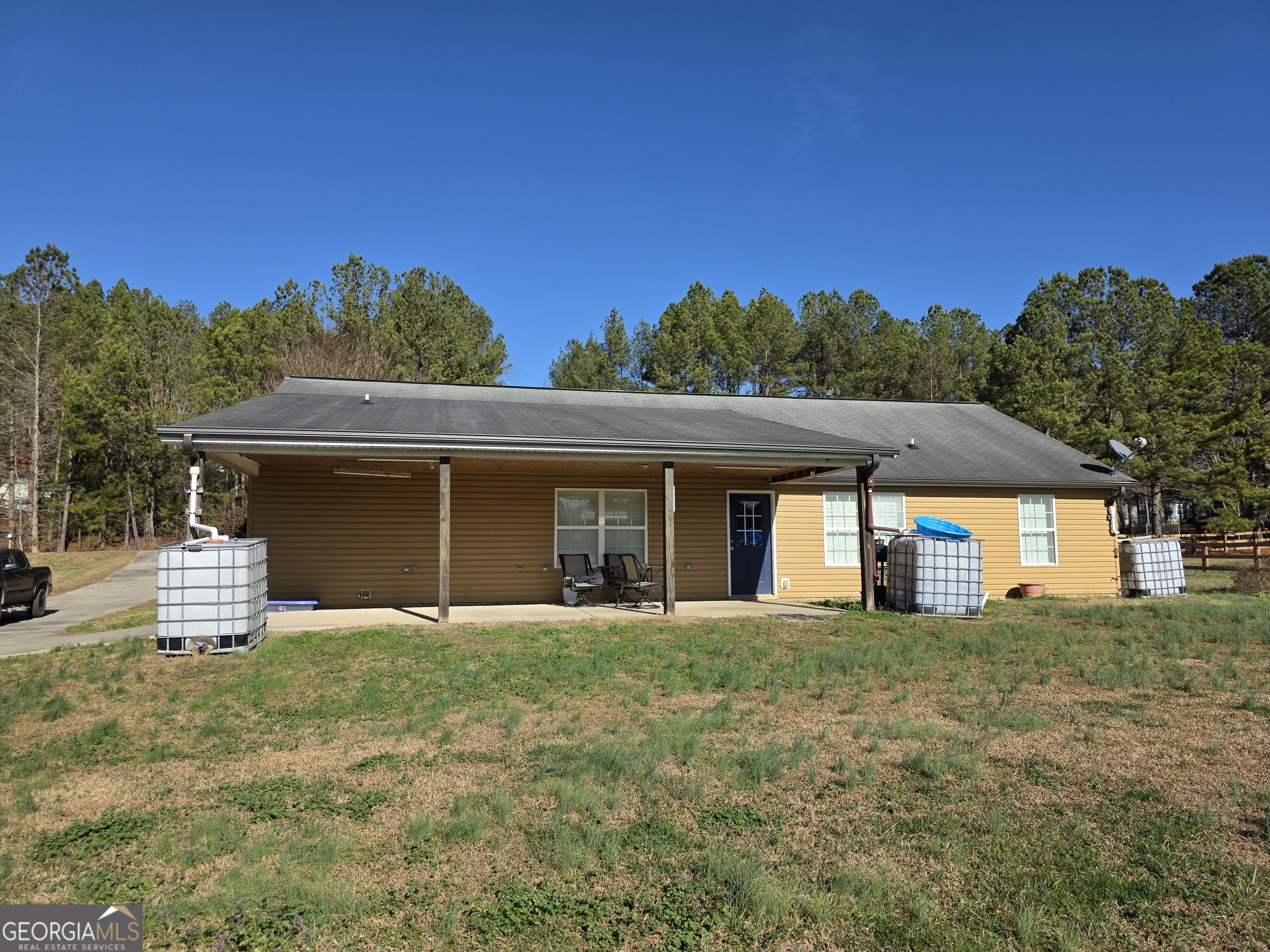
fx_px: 844
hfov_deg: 73.9
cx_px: 635
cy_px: 476
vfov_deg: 58.9
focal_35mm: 23
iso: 80
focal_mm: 6.3
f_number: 1.7
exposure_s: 1/6574
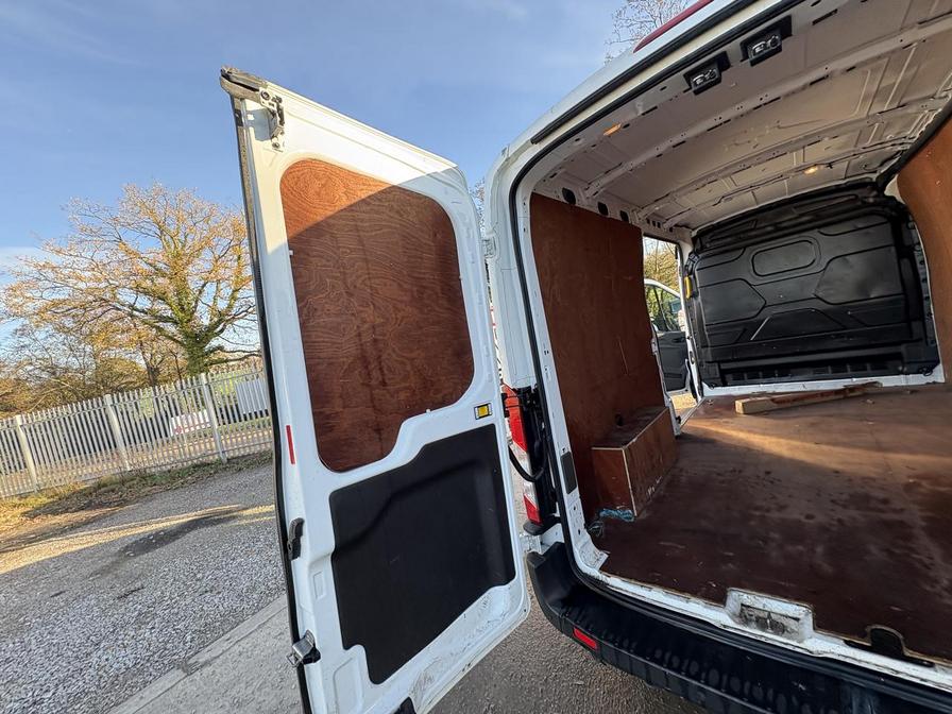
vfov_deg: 85.7
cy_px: 357
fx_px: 385
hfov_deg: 102.1
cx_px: 476
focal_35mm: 14
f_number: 2.2
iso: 64
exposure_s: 1/136
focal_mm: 2.22
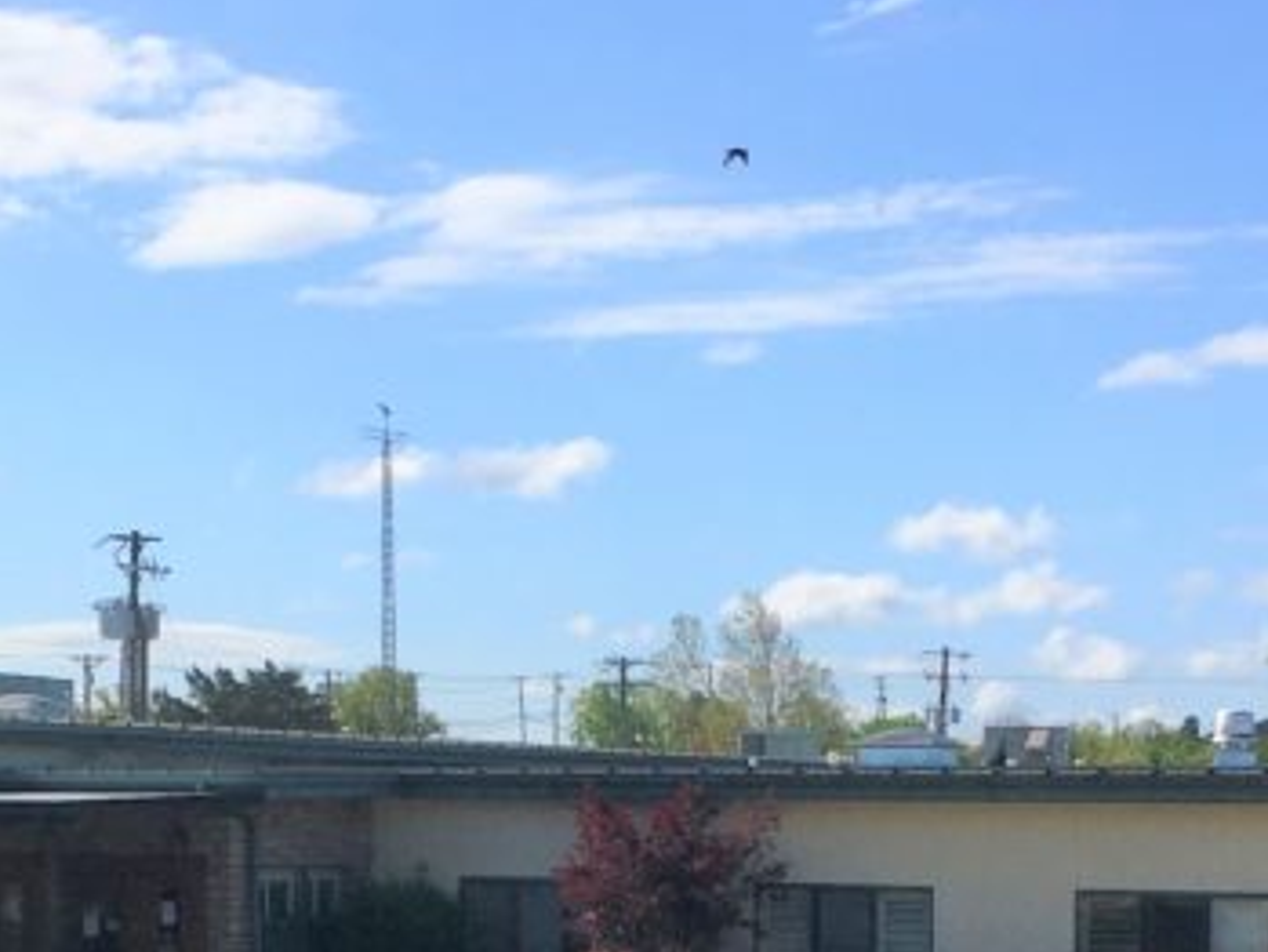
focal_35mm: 85
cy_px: 959
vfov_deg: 17.0
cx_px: 400
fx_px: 3115
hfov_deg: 22.9
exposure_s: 1/2959
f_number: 2.2
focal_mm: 4.15
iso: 25
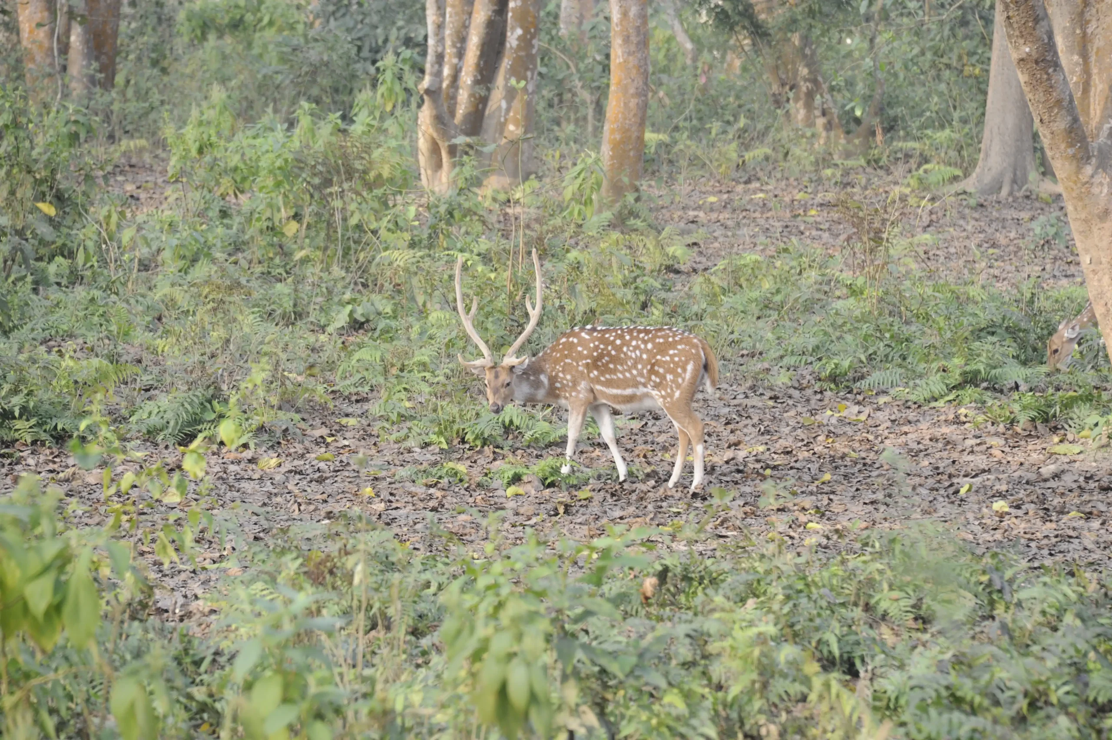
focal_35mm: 300
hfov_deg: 6.9
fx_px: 9260
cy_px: 370
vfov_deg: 4.6
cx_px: 556
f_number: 9
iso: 1250
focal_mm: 300
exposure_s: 1/320
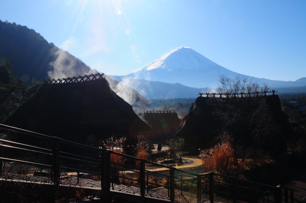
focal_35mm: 36
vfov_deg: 36.8
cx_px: 153
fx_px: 306
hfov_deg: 53.2
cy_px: 102
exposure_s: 1/50
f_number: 20
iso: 200
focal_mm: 24
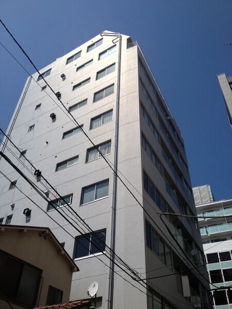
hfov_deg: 40.7
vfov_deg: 52.6
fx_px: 313
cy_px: 154
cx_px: 116
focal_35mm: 35
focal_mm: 4.28
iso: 50
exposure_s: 1/3247
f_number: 2.4
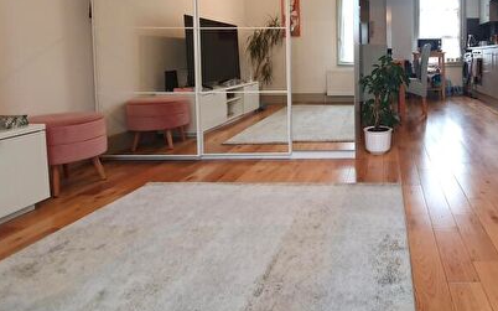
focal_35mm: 24
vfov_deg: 48.8
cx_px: 389
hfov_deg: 68.6
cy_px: 74
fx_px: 326
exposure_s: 1/50
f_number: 2.2
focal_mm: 1.8
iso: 200
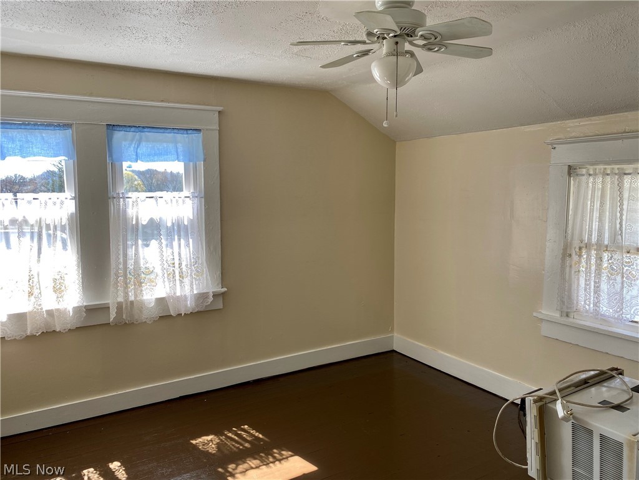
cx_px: 320
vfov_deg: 53.1
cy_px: 240
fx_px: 480
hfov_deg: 67.3
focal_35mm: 26
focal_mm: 4.25
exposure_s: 1/121
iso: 32
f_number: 1.8
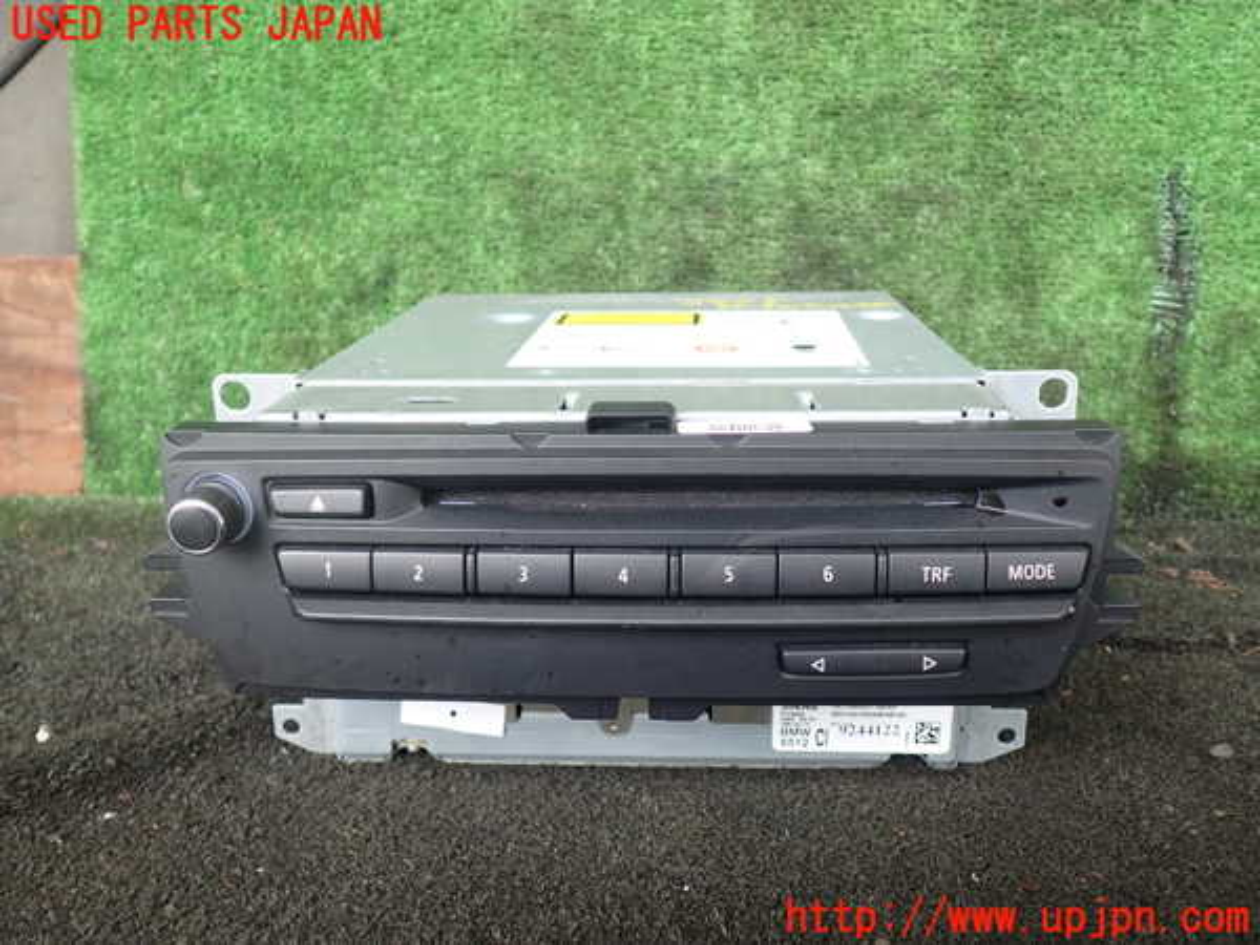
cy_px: 472
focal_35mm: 30
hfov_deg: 60.0
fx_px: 1092
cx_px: 630
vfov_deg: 46.8
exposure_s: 1/60
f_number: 2.3
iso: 100
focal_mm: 5.4
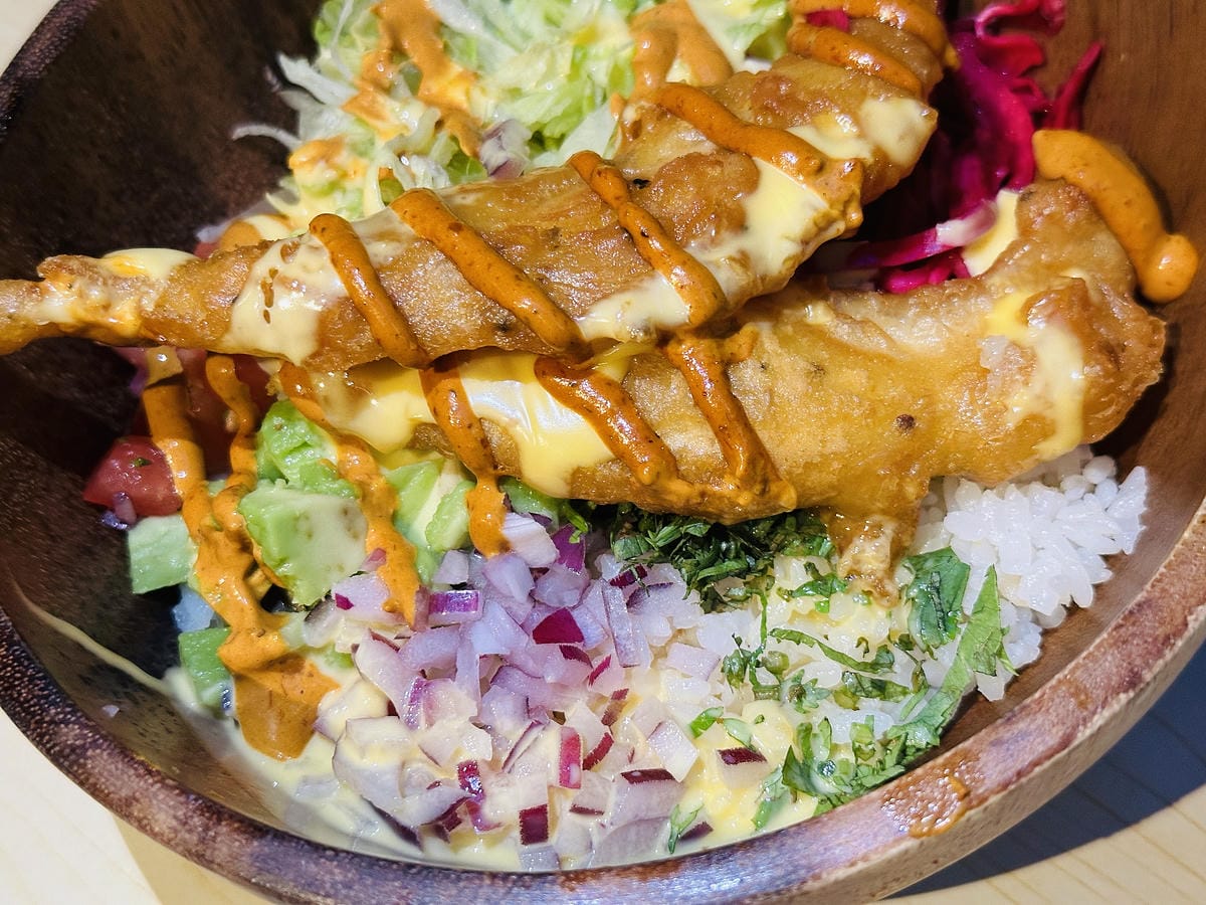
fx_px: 1672
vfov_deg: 30.3
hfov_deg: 39.7
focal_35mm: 48
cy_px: 452
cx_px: 603
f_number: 1.78
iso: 400
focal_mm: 6.86
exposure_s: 1/40
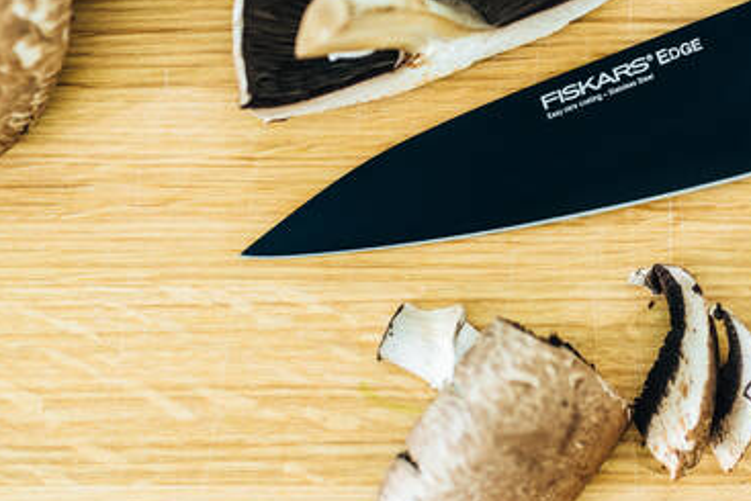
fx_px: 2275
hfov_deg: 18.5
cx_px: 634
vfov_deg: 12.5
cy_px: 92
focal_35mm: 109
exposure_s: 1/100
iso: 500
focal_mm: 50
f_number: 2
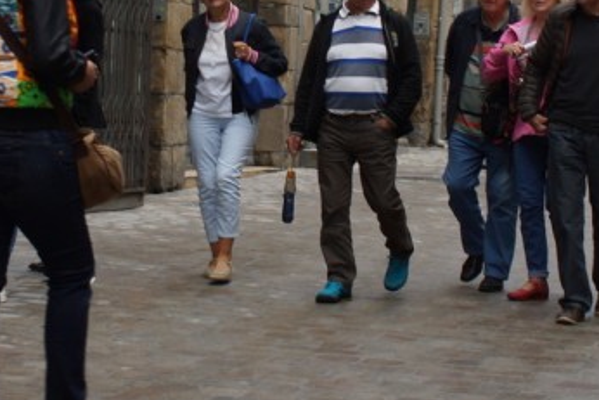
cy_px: -35
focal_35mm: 133
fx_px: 2214
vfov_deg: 10.2
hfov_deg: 15.4
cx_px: 232
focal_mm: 30
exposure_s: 1/200
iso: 100
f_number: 5.6
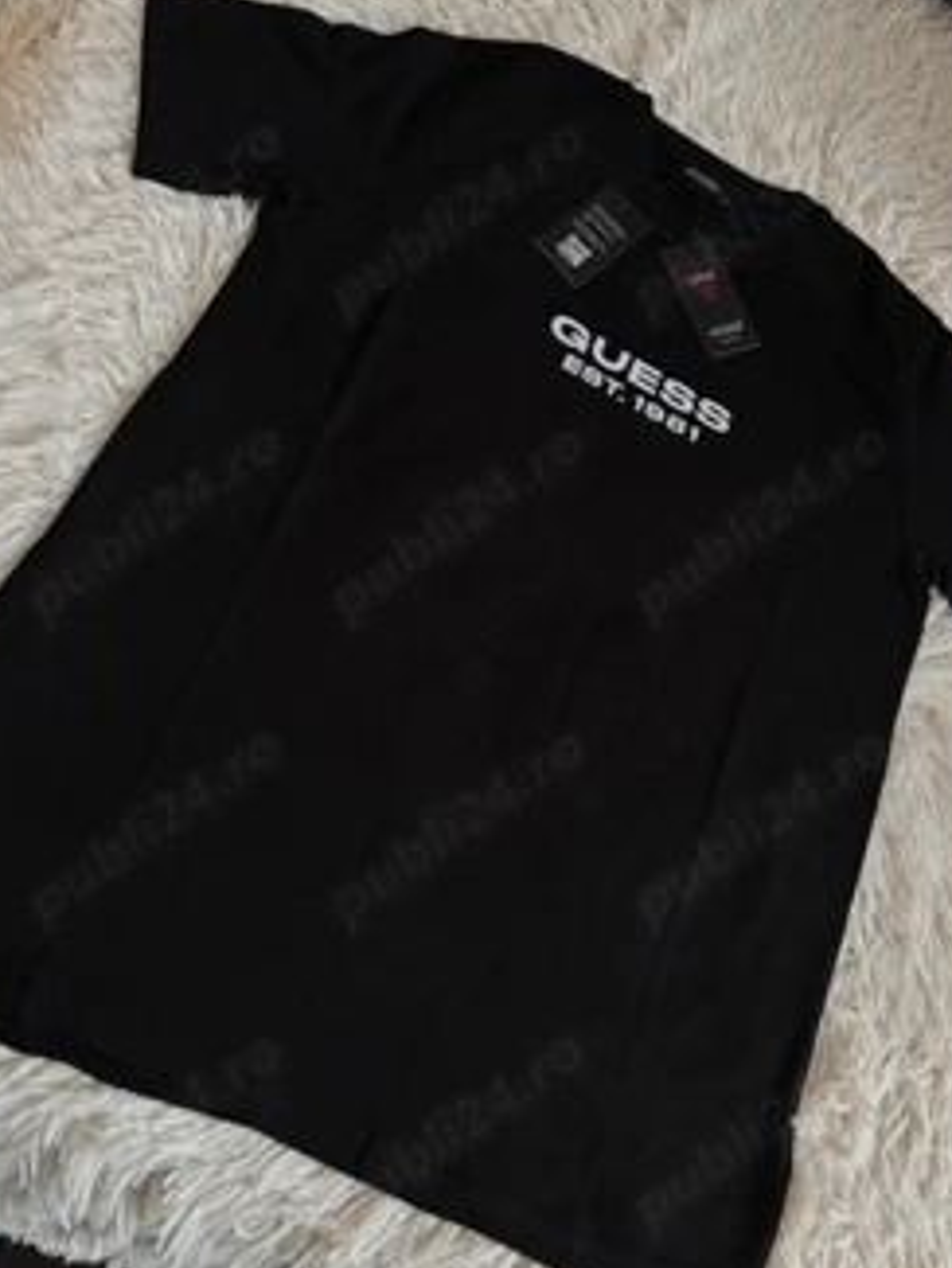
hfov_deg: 44.1
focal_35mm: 32
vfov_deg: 56.7
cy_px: 570
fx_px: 1173
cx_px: 535
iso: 320
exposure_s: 1/50
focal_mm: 5.96
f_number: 1.6
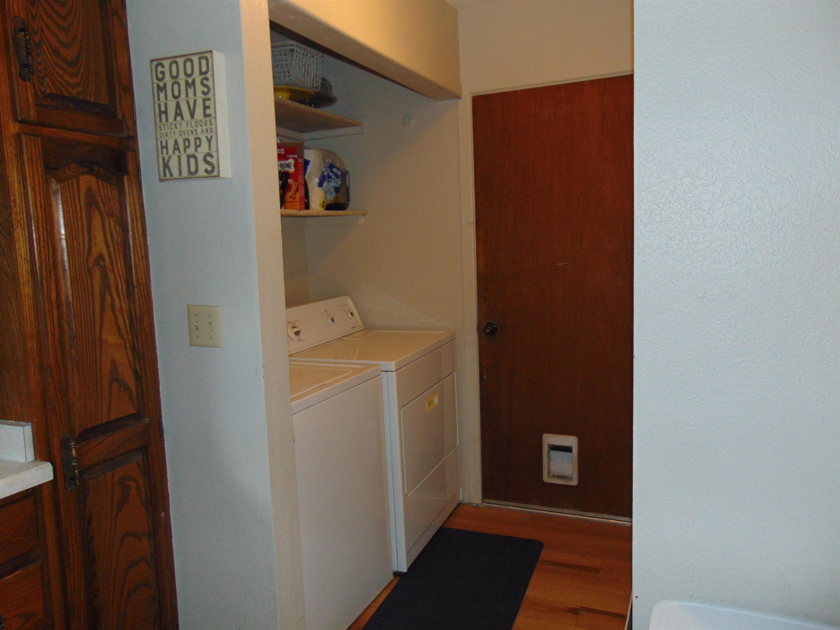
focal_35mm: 25
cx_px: 420
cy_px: 315
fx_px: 607
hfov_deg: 69.4
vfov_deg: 54.9
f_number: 3
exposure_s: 1/30
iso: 200
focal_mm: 4.5
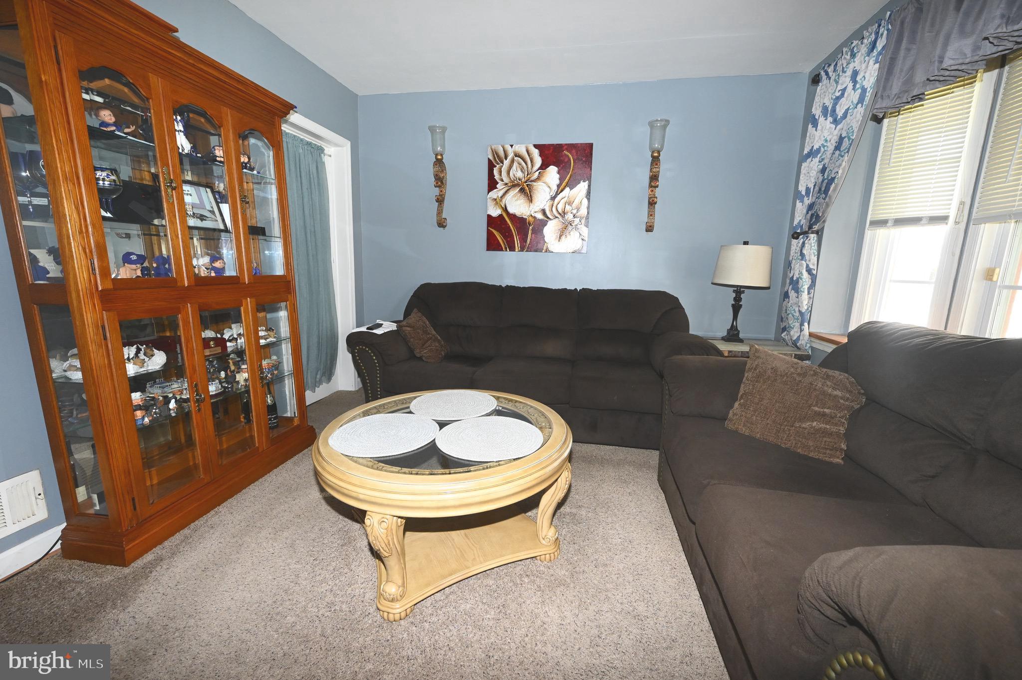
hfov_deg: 104.3
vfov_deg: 81.1
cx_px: 511
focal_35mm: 14
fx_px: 397
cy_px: 340
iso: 2500
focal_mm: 14
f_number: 7.1
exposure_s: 1/125
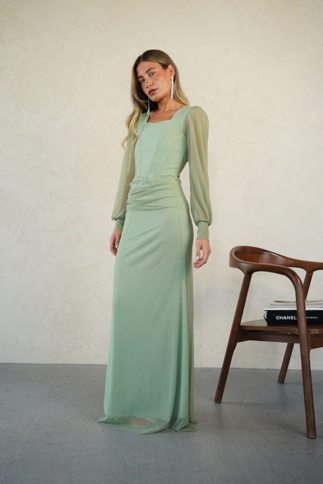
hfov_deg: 36.7
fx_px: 487
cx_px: 162
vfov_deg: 52.9
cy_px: 242
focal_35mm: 36
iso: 500
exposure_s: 1/200
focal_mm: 36.2
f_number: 4
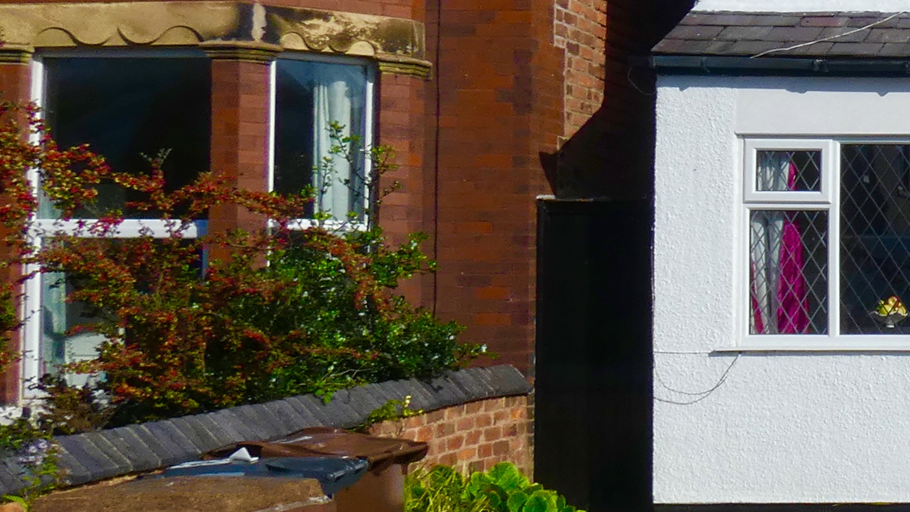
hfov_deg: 23.6
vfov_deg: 16.5
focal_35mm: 73
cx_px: 1332
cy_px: 258
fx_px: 1762
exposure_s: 1/1000
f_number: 4.5
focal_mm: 3.6
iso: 80
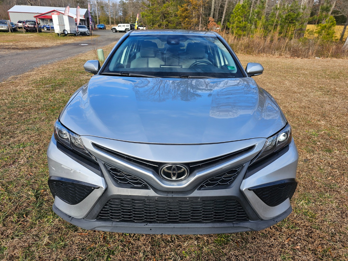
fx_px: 231
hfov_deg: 73.9
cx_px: 174
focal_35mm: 23
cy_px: 130
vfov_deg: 58.9
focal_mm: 6.3
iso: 10
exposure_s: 1/223
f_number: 1.7
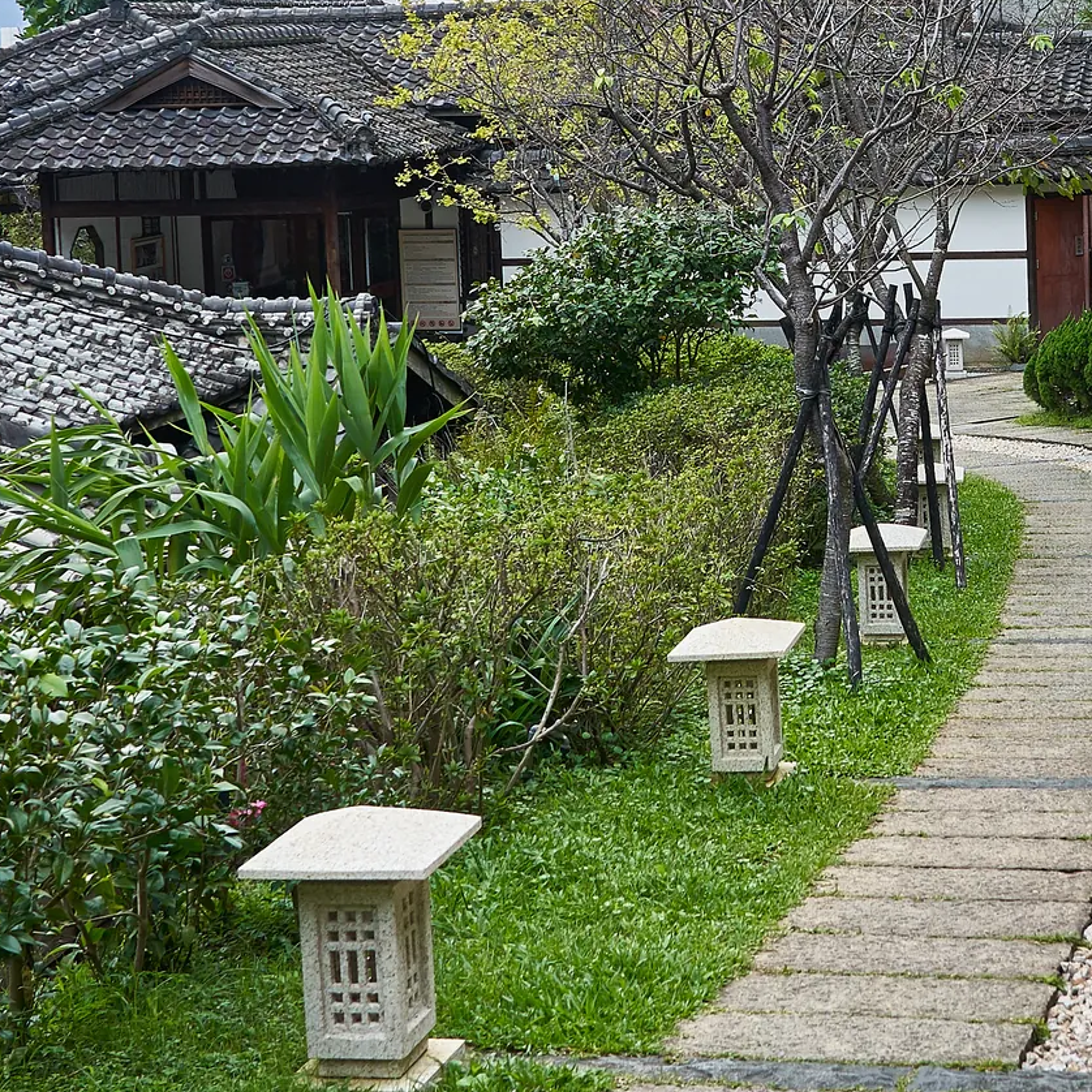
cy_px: 231
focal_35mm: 73
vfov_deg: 23.4
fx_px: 2605
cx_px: 887
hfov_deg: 23.3
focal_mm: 24
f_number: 5.6
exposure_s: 1/160
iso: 200
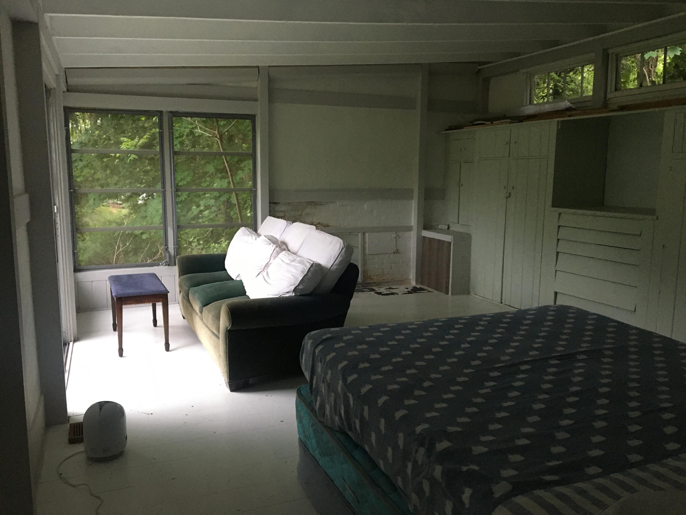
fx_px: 575
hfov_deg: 61.7
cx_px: 343
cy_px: 258
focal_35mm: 29
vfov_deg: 48.2
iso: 200
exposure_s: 1/30
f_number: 2.2
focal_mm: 4.15
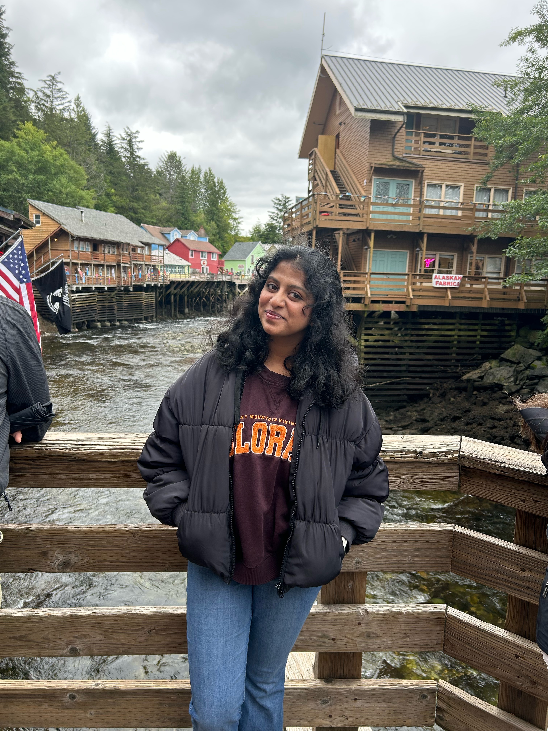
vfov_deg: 67.3
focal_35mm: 26
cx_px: 274
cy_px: 366
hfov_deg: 53.1
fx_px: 549
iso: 50
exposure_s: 1/383
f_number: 1.5
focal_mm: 5.7
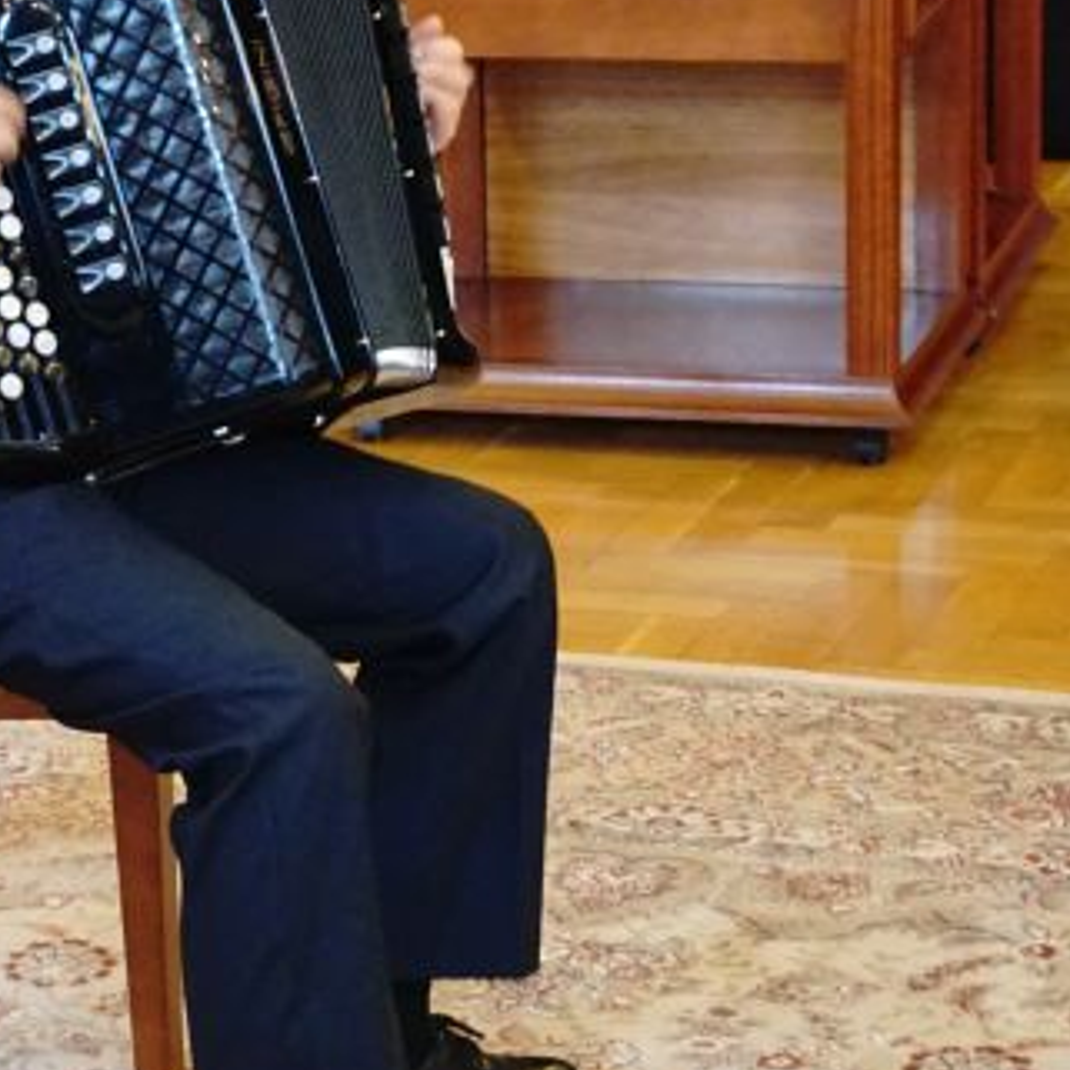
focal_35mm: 142
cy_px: 498
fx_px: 4978
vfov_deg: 12.3
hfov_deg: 12.1
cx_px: -43
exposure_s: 1/25
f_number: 4.5
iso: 2000
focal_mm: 35
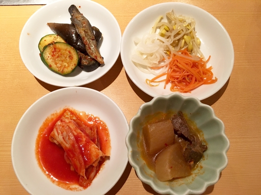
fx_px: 219
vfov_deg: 48.2
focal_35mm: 29
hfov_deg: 61.7
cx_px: 130
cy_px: 98
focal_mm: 4.15
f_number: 2.2
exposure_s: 1/30
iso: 200
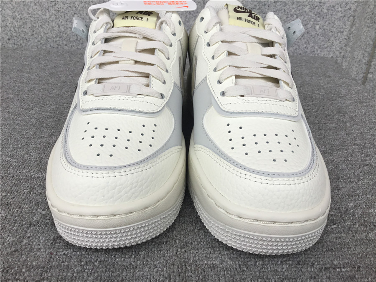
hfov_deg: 58.4
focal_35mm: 31
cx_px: 188
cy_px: 141
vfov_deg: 45.4
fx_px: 337
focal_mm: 3.3
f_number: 2.4
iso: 25
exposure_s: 1/261
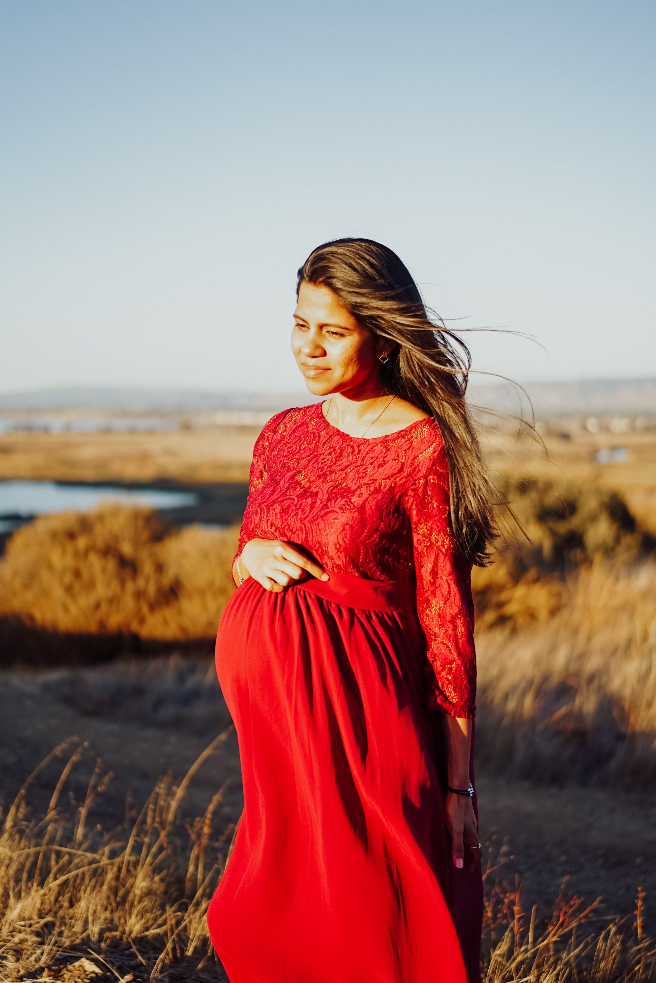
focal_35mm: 36
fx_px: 984
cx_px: 326
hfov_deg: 36.9
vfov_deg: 53.1
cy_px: 490
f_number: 1.4
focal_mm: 35
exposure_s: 1/2000
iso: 100
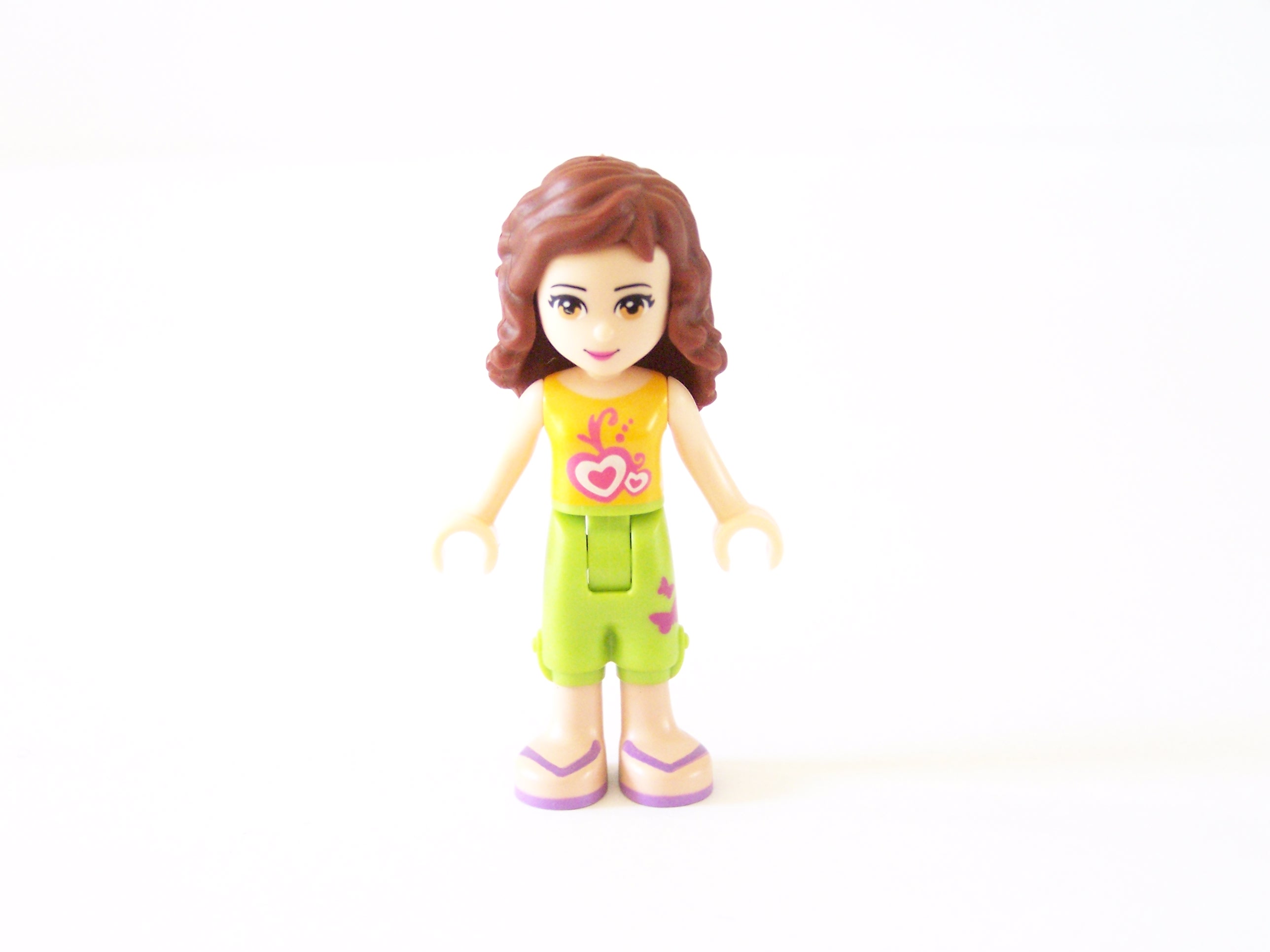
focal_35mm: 67
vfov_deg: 21.9
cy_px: 476
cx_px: 635
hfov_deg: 29.0
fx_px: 2458
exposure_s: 1/30
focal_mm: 11.1
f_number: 3.2
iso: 400
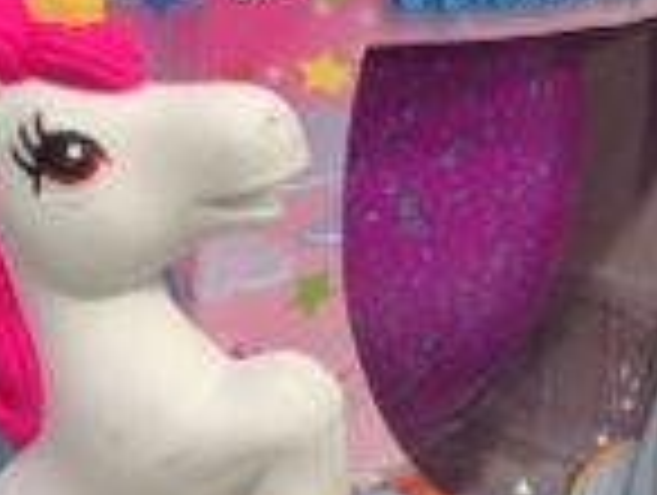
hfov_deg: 11.5
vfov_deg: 9.6
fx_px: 2909
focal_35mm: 153
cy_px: -104
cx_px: -698
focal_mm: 4.28
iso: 64
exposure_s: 1/60
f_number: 2.4
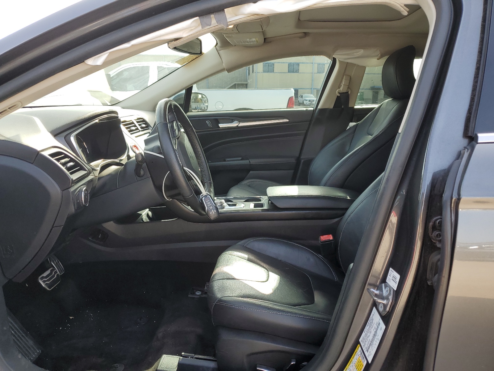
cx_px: 247
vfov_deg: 53.1
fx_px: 371
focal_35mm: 26
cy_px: 186
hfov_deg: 67.3
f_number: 1.5
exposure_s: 1/323
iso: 50
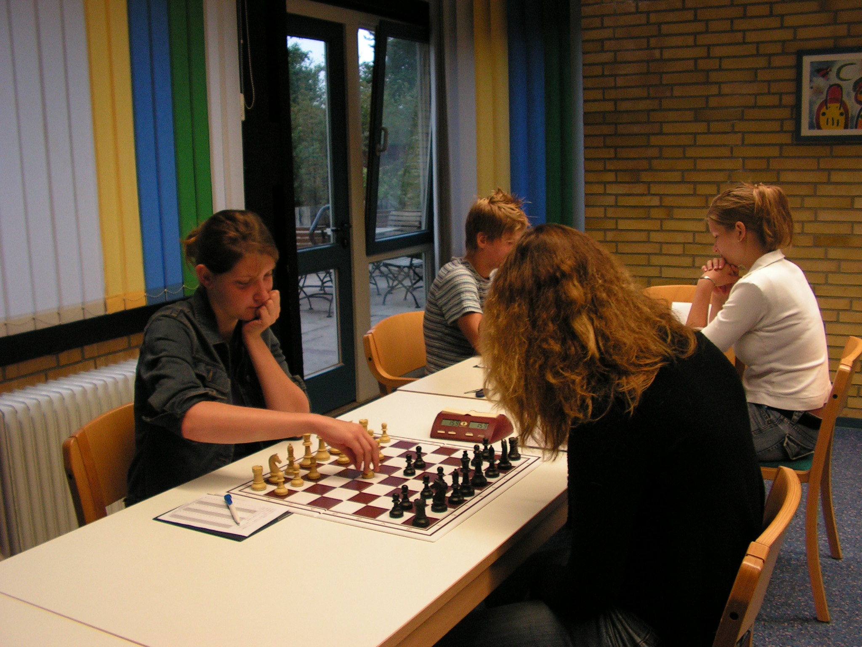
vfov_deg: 39.7
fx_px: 896
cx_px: 431
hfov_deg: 51.4
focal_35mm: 36
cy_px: 324
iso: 125
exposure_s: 1/40
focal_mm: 6
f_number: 3.2
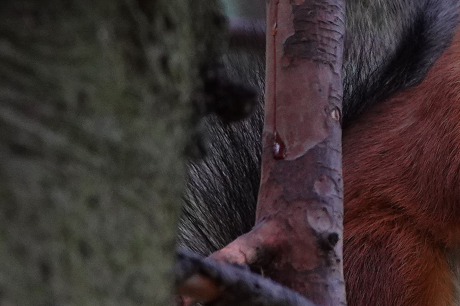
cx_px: 513
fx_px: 5775
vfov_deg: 3.0
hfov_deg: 4.6
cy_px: 82
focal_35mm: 452
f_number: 4
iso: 800
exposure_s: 1/50
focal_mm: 51.14
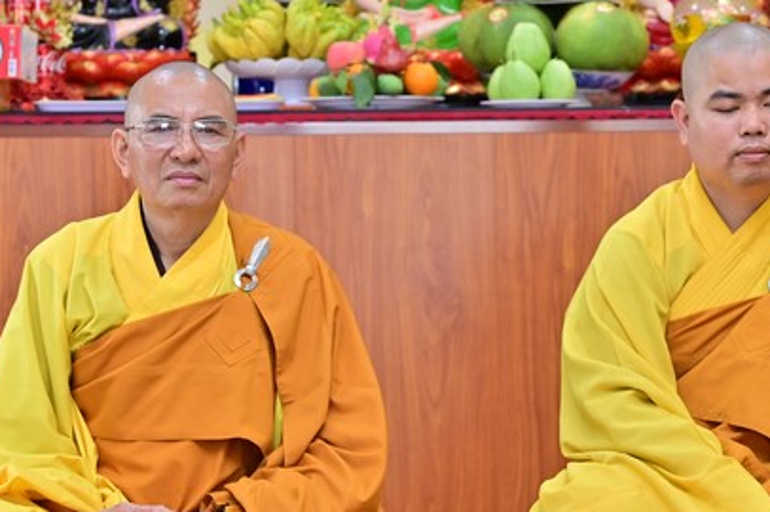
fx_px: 3248
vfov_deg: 9.0
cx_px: 383
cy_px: 284
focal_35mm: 152
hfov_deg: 13.5
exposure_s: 1/125
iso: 2000
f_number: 5
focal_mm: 95
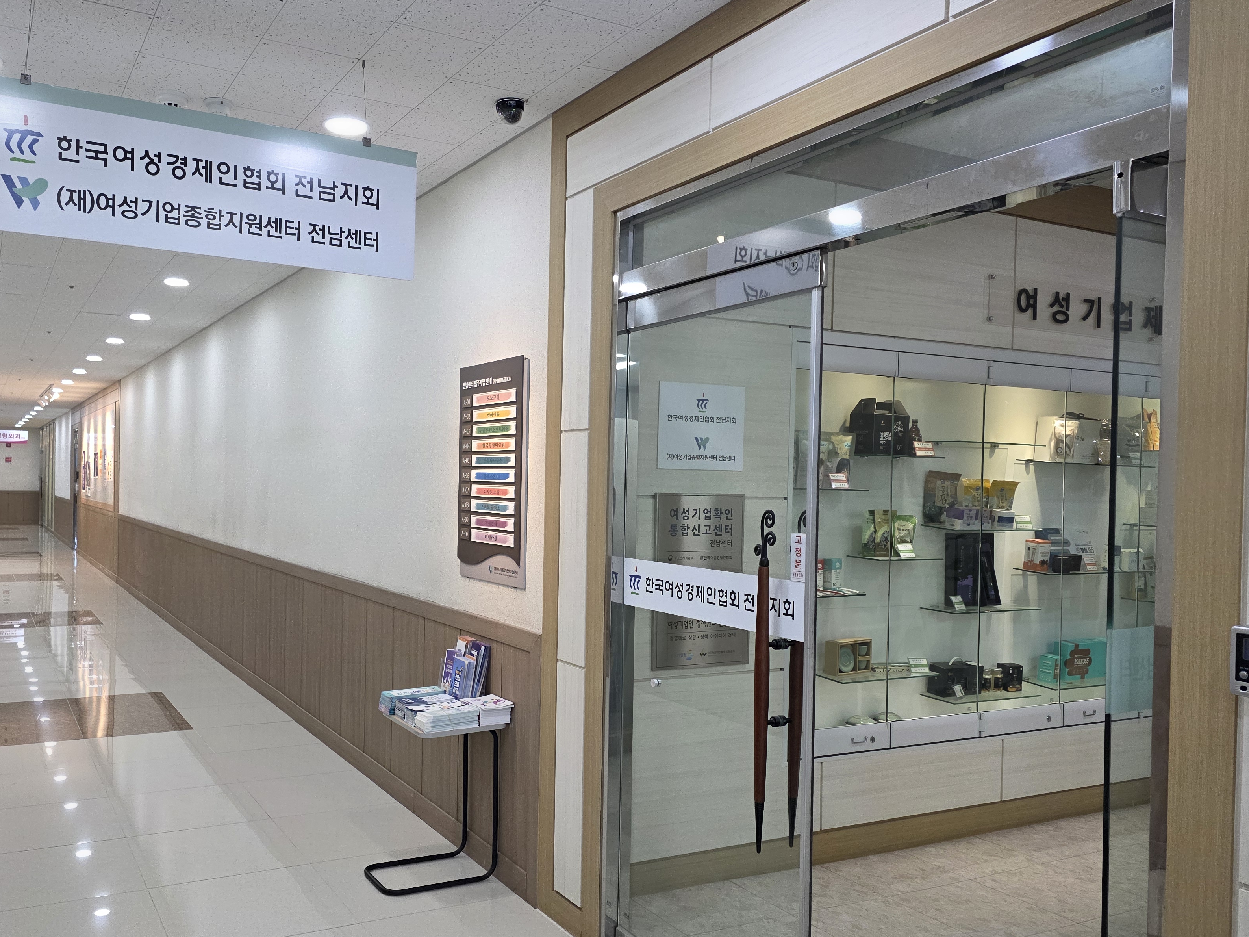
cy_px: 494
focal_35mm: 29
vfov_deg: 48.2
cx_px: 525
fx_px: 1046
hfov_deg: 61.3
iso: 200
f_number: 1.7
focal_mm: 6.3
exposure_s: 1/120
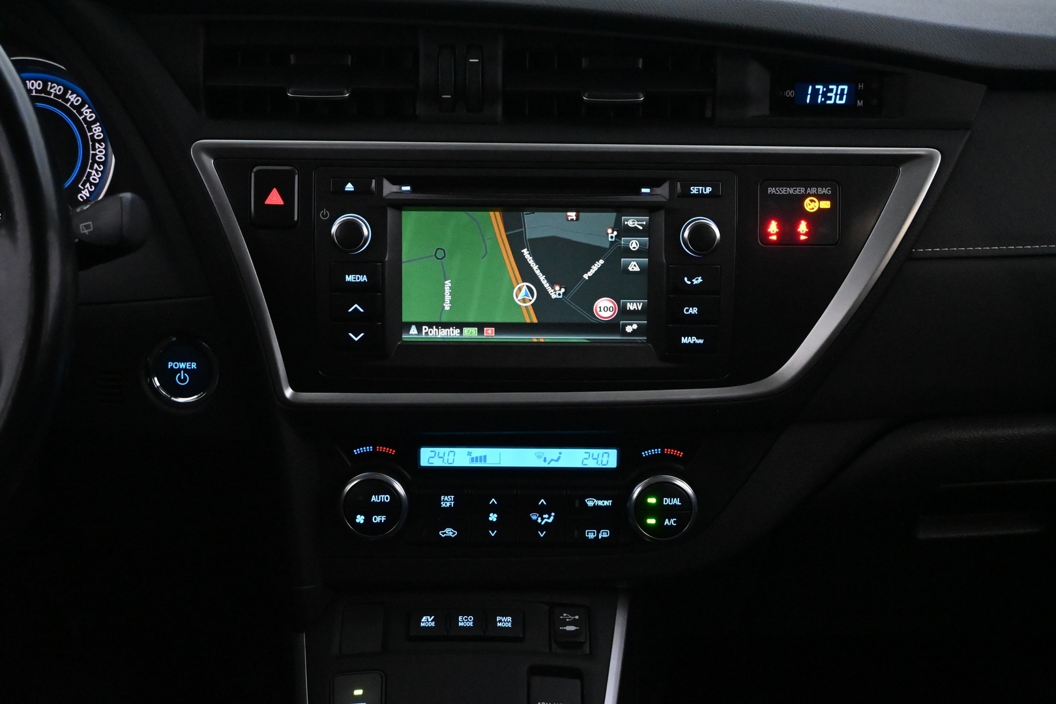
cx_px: 528
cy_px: 352
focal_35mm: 52
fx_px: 1540
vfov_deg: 25.8
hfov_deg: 37.9
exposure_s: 1/60
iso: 8000
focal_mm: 35
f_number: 5.3
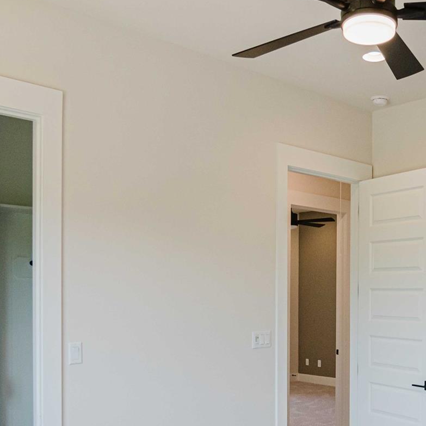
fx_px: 557
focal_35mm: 40
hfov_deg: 40.2
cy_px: 285
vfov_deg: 41.3
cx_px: 339
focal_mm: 12
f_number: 4.5
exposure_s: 1/250
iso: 400
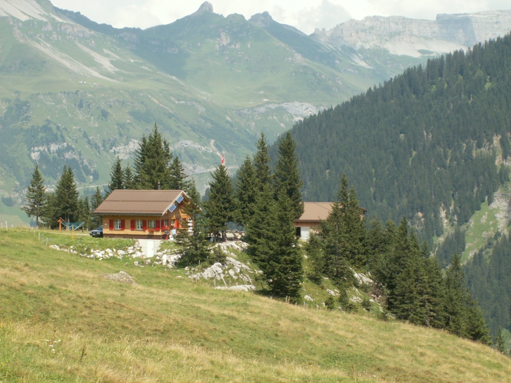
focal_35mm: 89
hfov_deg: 22.0
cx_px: 256
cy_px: 192
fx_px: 1314
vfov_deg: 16.6
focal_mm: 14.89
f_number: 6.3
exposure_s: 1/160
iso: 50
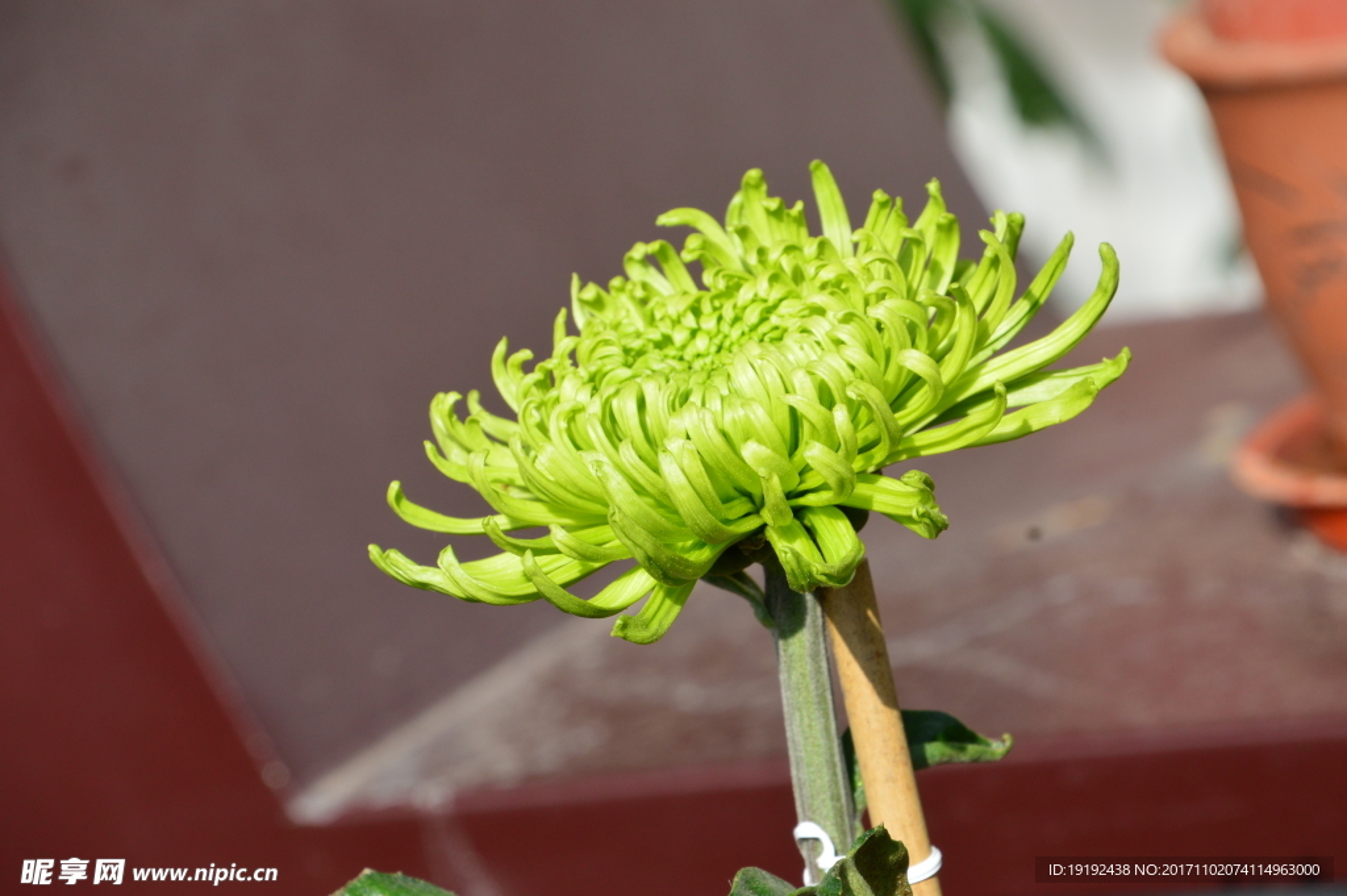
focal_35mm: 450
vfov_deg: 3.1
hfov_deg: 4.6
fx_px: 16824
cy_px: 448
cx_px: 674
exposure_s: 1/250
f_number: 13
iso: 360
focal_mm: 300
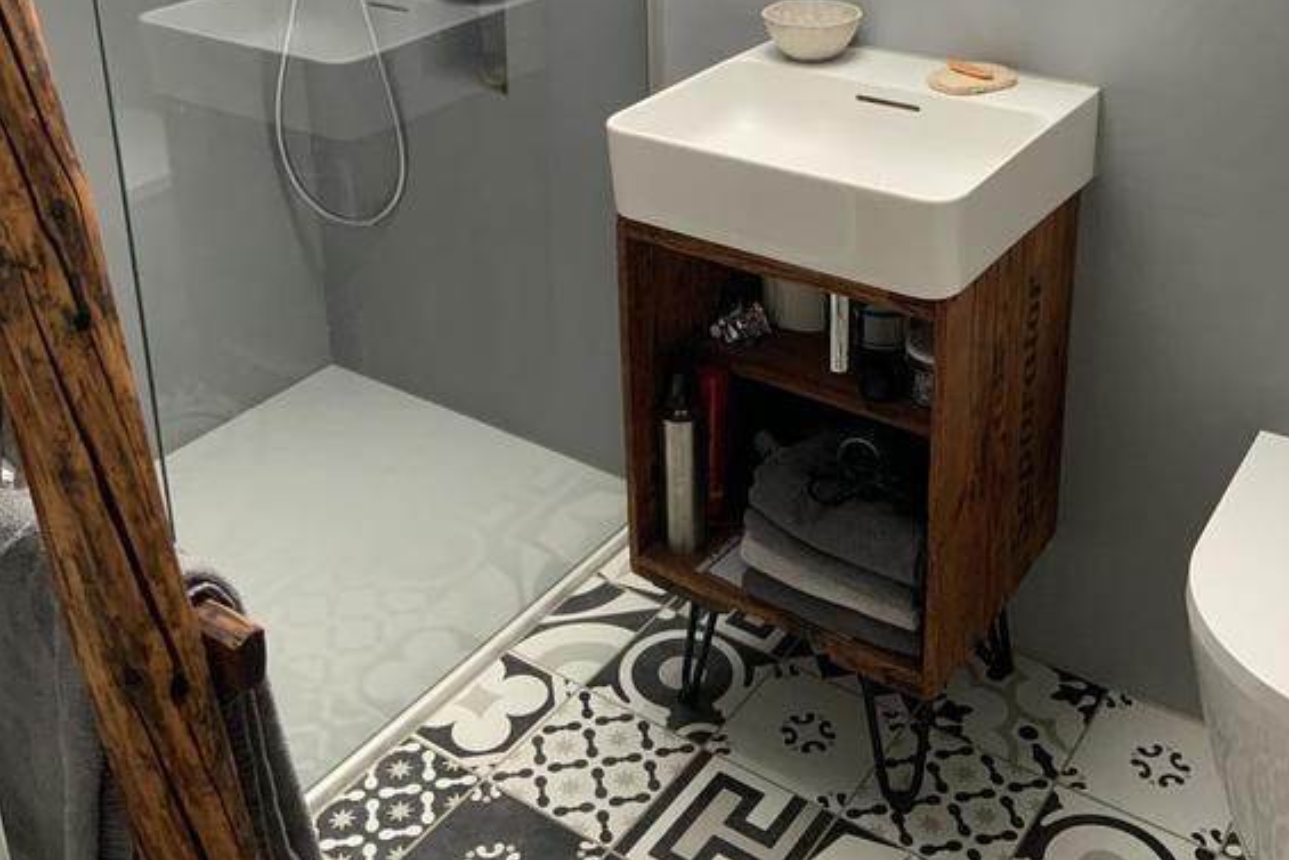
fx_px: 1468
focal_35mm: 41
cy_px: 100
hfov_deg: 47.4
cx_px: 655
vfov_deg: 31.3
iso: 125
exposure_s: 1/60
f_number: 1.8
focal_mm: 3
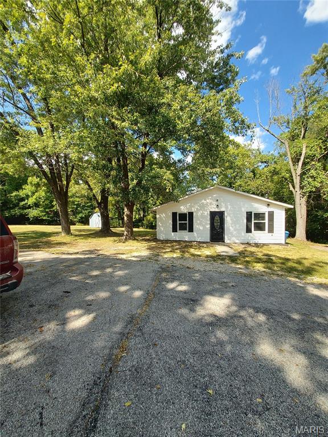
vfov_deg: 106.2
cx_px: 164
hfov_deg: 89.9
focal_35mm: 13
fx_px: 164
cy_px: 218
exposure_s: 1/538
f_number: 2.2
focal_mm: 1.42
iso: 50
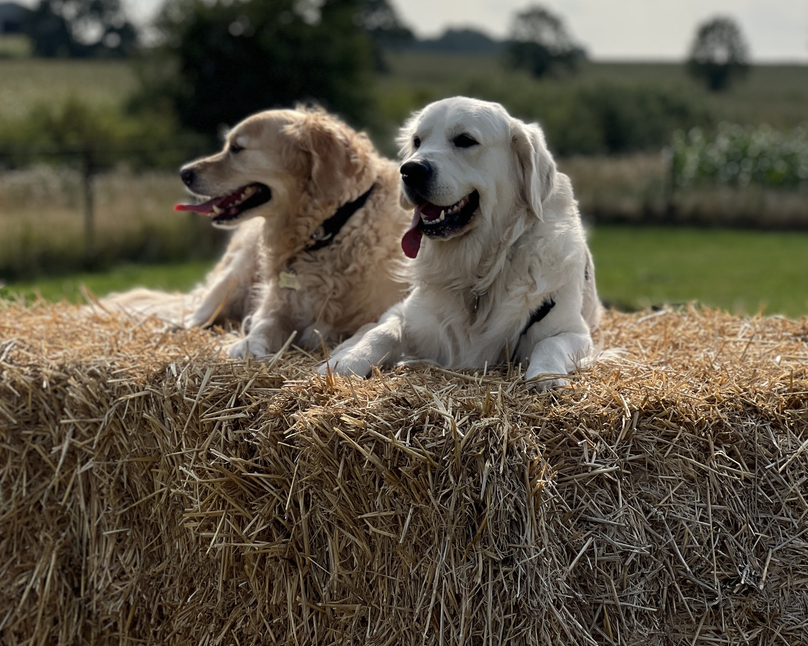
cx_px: 384
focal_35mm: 106
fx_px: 2535
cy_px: 238
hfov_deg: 18.1
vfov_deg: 14.5
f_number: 2.8
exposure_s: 1/1508
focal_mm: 9
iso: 32
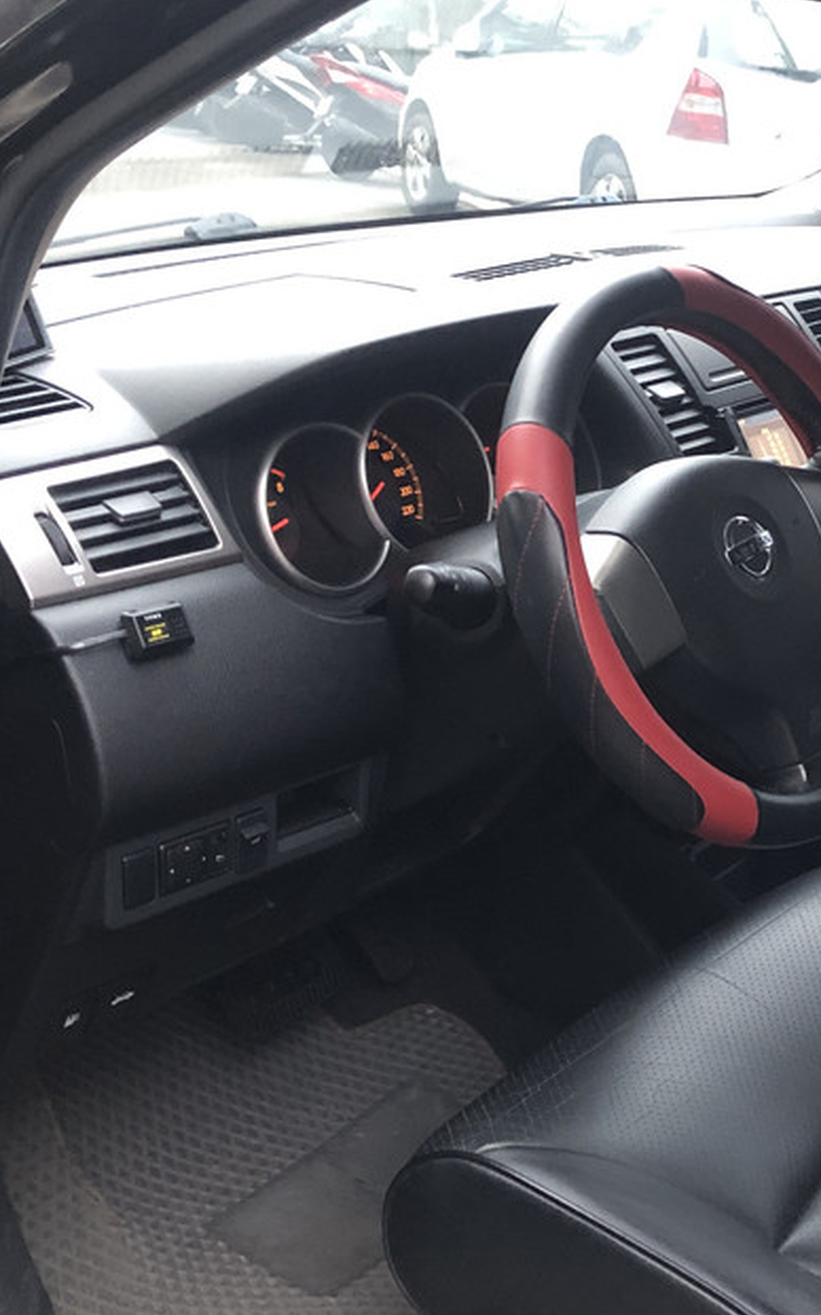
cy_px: 663
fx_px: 1826
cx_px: 756
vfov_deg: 39.6
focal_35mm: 51
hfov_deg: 24.5
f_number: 1.8
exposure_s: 1/5
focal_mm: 3.99
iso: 80
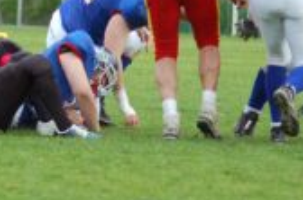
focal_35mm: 486
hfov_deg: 4.3
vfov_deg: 2.8
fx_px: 4079
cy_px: -9
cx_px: 51
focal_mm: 120
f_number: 4.2
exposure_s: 1/640
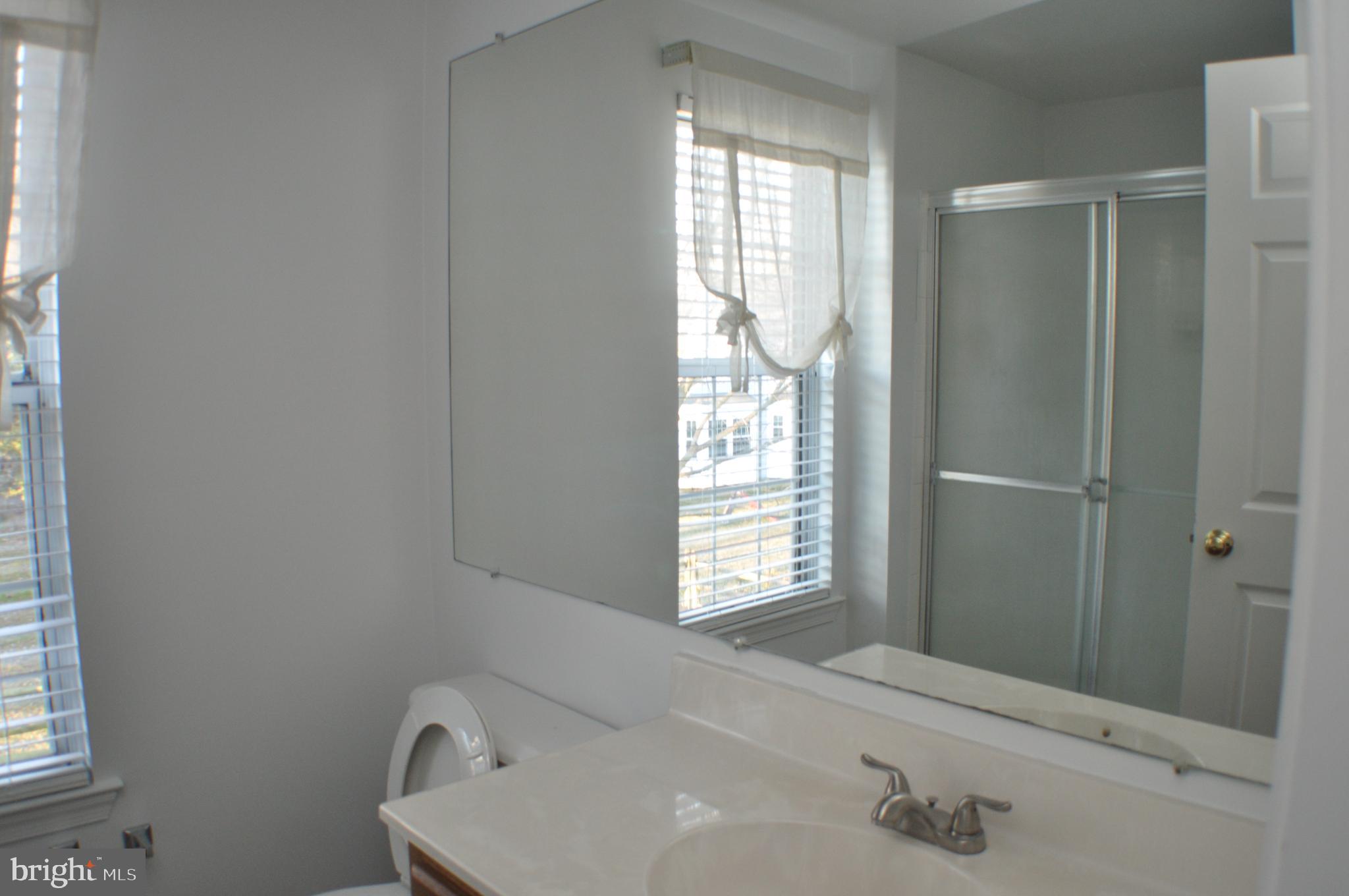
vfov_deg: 36.8
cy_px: 448
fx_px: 1347
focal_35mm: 36
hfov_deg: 53.2
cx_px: 674
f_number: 4
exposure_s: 1/30
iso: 720
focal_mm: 24
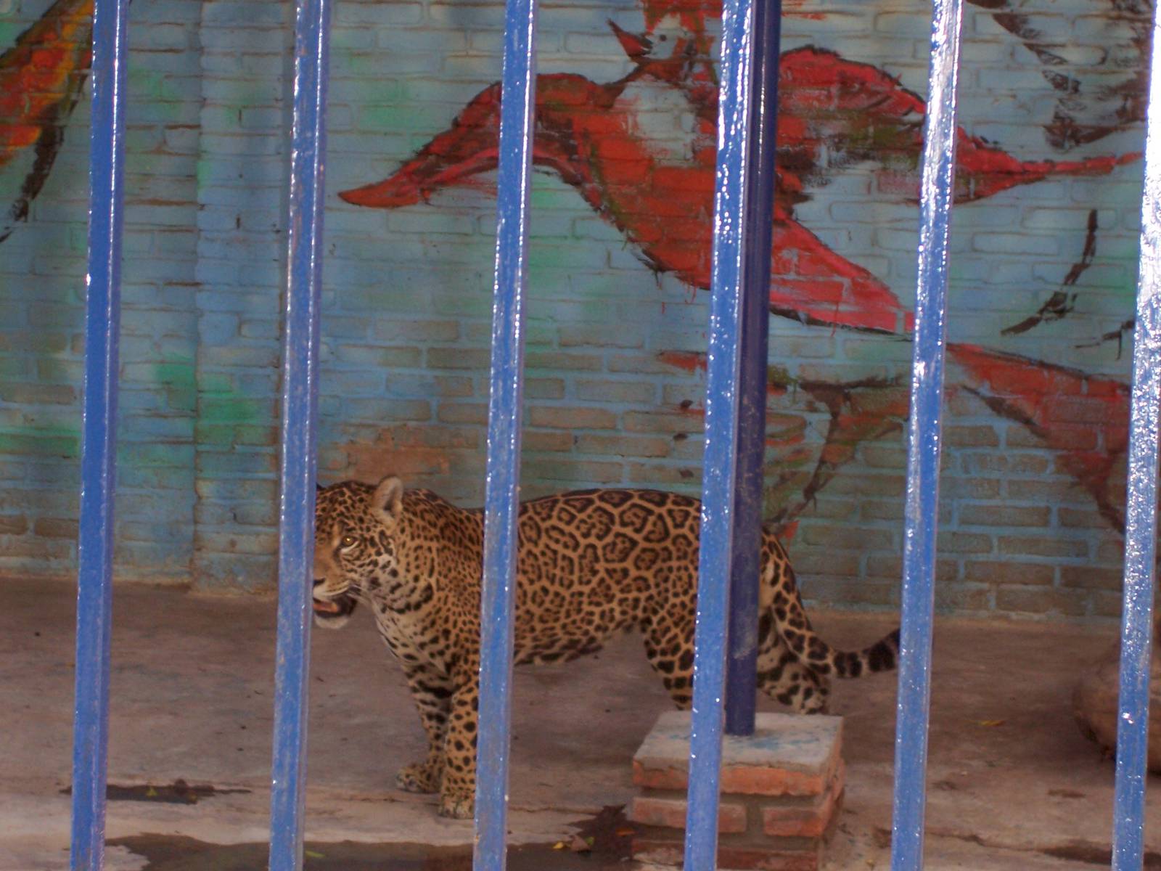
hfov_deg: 19.3
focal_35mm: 102
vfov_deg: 14.5
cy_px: 436
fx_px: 3421
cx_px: 580
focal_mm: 16.8
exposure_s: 1/90
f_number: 4.6
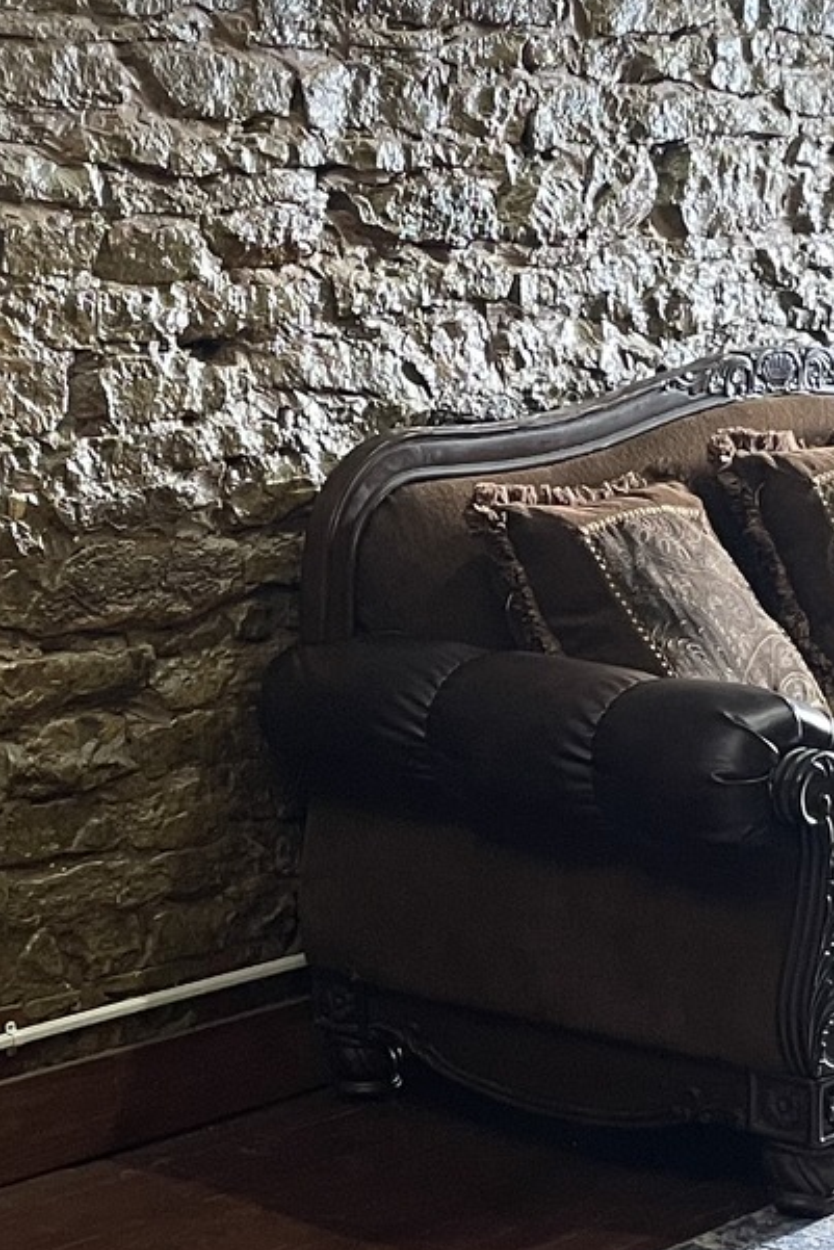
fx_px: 3125
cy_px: 574
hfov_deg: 15.2
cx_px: 480
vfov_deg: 22.6
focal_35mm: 90
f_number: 1.6
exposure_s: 1/60
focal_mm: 4.2
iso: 200
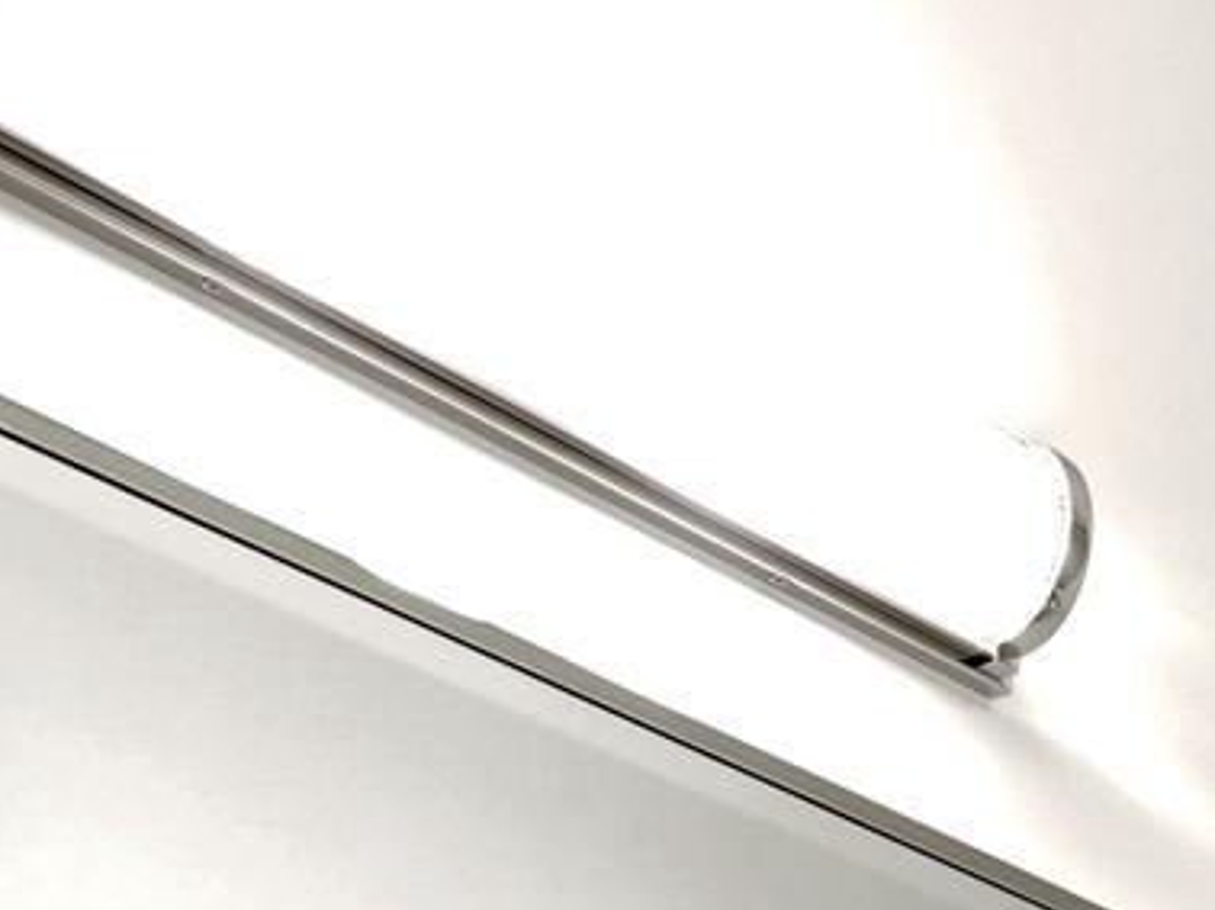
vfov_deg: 14.0
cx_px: 2465
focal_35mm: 73
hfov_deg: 17.9
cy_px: 2190
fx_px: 2561
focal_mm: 14
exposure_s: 1
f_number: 11
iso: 80
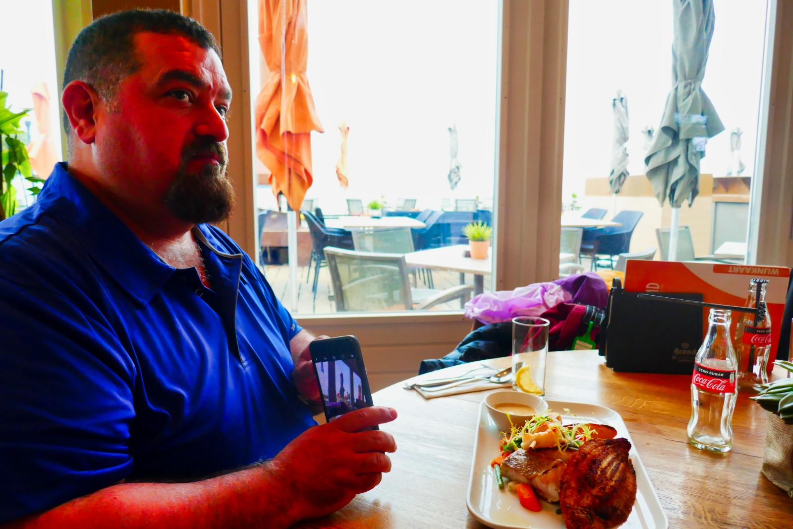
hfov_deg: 71.5
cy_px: 264
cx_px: 396
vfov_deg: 51.3
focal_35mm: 25
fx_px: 551
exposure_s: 1/100
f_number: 2.8
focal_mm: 9.1
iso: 640
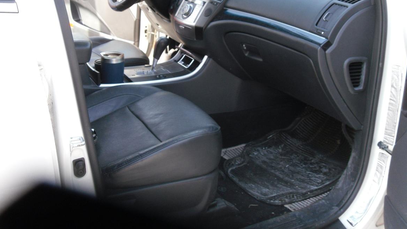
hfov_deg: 48.3
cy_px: 66
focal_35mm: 42
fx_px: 453
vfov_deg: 28.1
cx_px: 189
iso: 100
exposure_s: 1/82
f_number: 3.5
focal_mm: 6.3
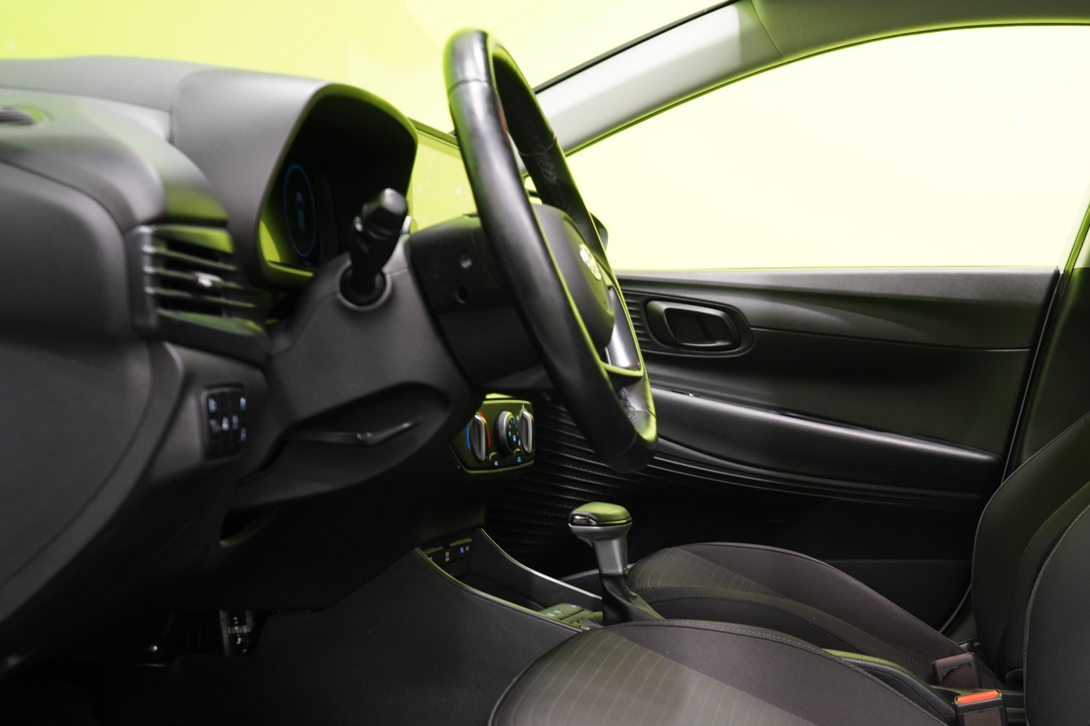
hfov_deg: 39.6
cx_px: 778
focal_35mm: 49
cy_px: 543
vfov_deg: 27.2
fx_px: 1483
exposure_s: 1/20
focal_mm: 29
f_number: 5
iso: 1250
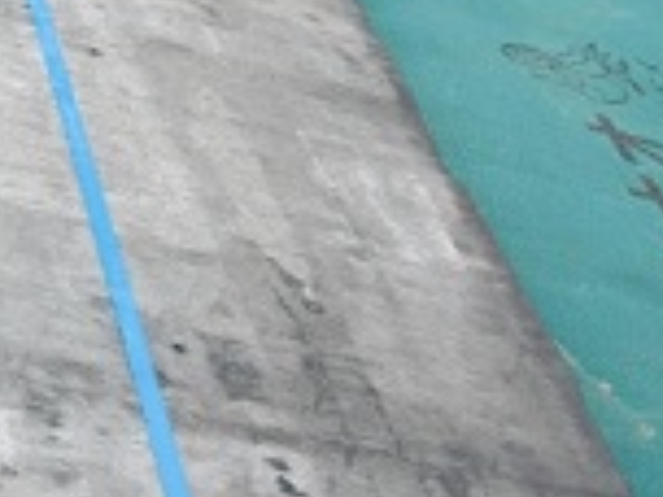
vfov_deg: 12.7
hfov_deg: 17.0
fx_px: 2145
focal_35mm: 112
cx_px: -52
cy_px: -170
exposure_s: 1/160
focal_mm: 6.66
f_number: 3.9
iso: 64
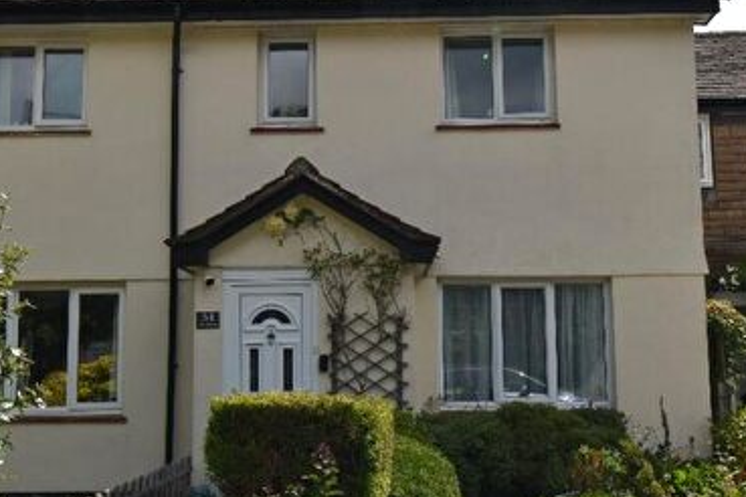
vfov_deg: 35.9
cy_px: 300
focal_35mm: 37
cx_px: 380
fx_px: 766
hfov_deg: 51.9
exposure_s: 1/200
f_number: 11
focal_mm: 13
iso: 100
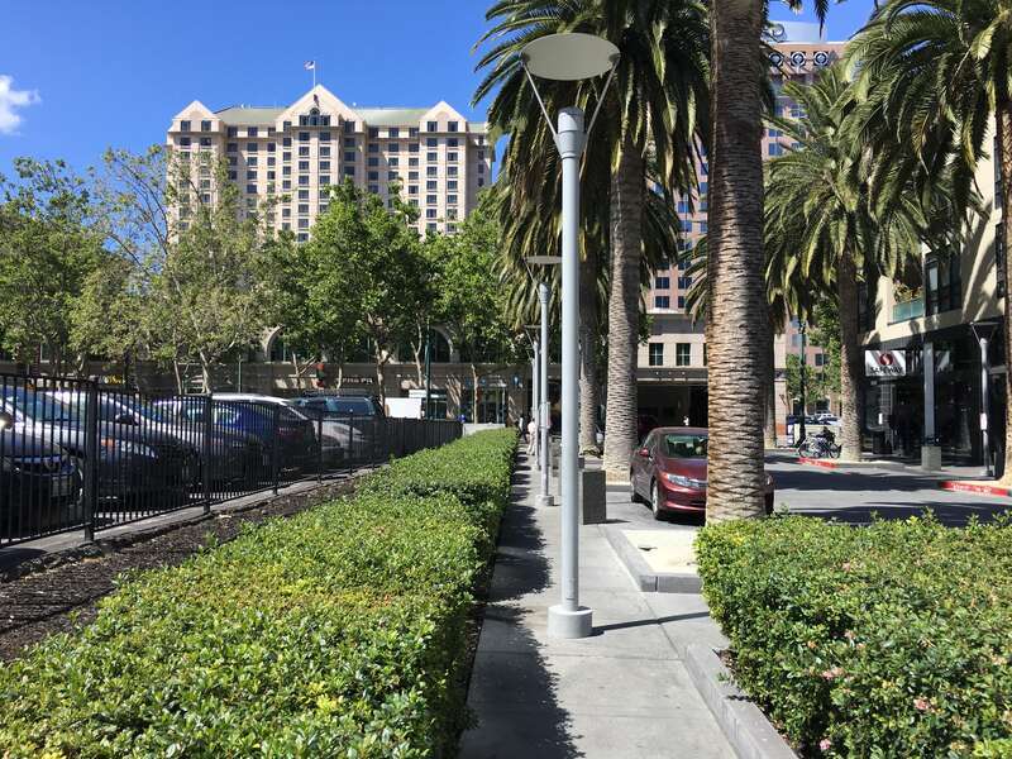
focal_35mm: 29
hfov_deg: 61.7
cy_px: 380
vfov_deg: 48.2
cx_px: 506
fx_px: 848
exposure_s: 1/855
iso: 25
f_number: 2.2
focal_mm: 4.15
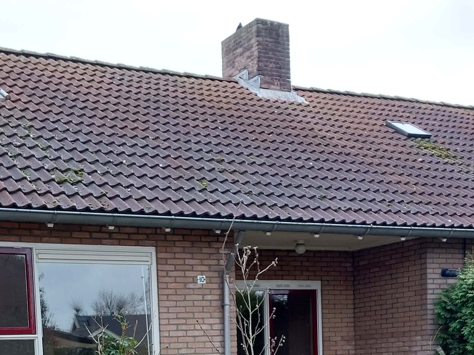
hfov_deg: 29.2
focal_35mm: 66
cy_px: 421
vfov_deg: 20.8
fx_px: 904
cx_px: 152
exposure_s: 1/50
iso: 25
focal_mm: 5.2
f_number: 1.8
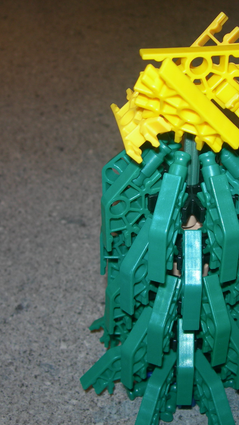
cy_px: 213
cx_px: 169
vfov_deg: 37.2
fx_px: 631
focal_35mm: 56
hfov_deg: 21.3
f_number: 2.8
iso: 50
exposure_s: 1/60.1
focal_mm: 7.8
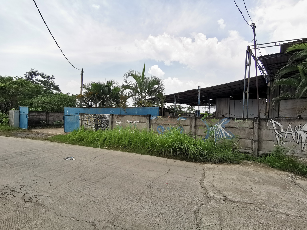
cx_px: 154
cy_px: 115
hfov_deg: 94.5
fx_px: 142
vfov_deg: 78.1
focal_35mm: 16
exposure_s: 1/549
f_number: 2.2
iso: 50
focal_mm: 2.35
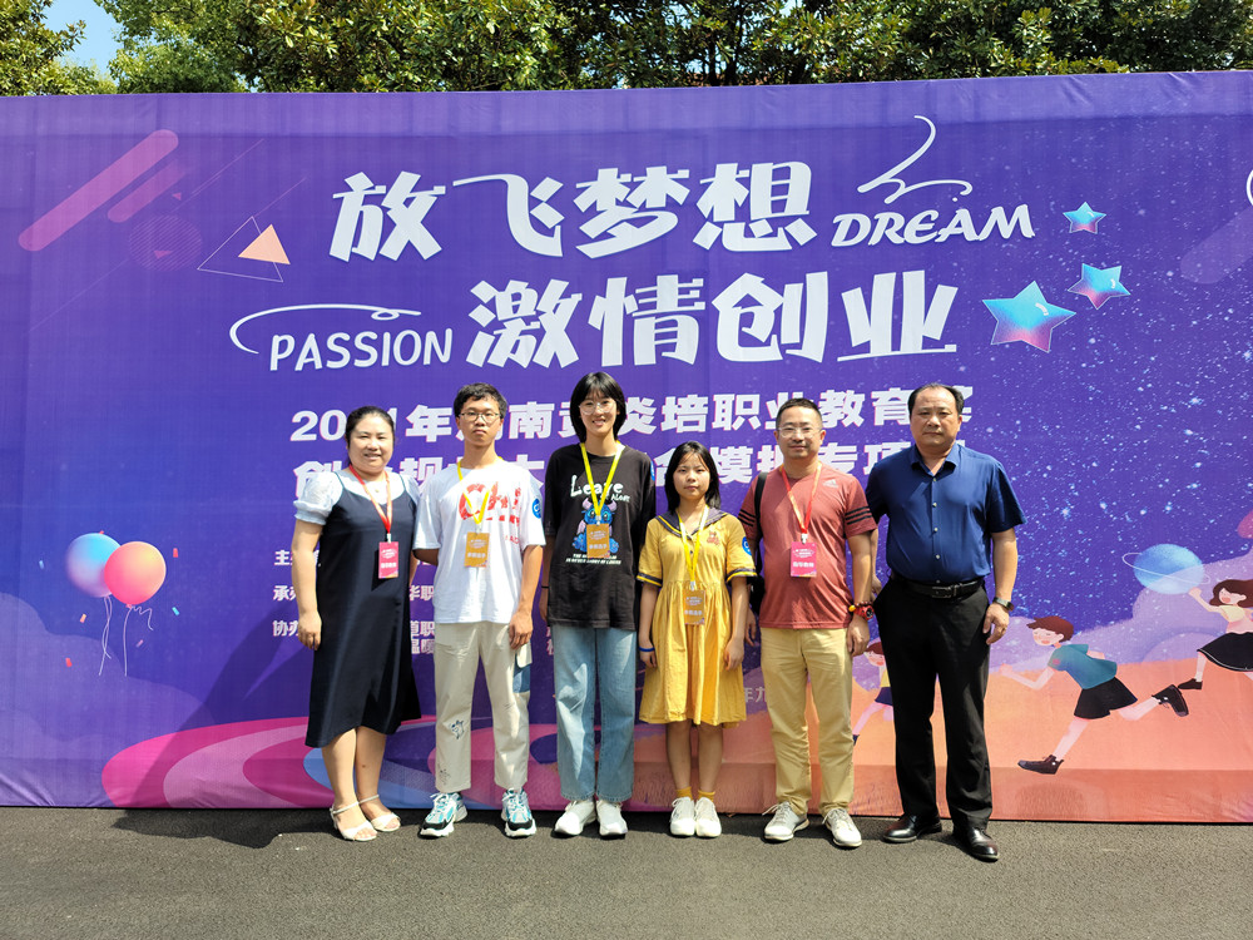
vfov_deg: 54.9
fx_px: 905
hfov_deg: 69.4
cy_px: 470
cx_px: 626
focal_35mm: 25
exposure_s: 1/467
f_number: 1.8
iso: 20
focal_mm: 7
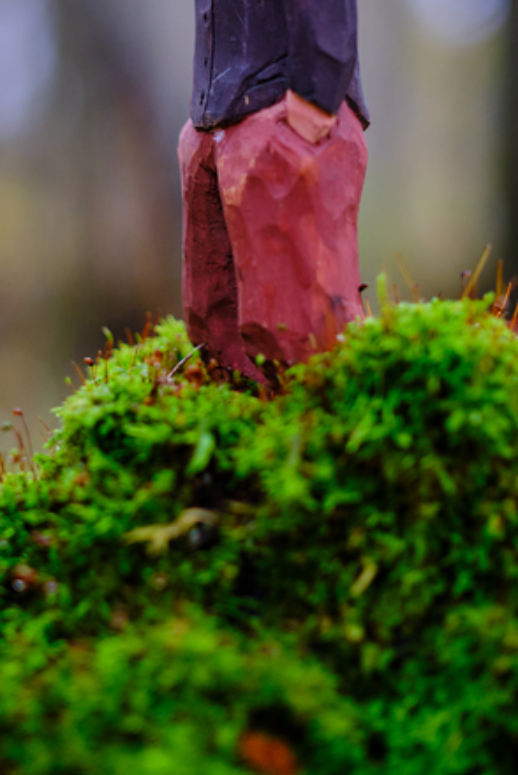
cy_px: 180
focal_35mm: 109
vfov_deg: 18.6
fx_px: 2349
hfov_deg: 12.5
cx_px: 81
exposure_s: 1/38
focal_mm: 33
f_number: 1.4
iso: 160
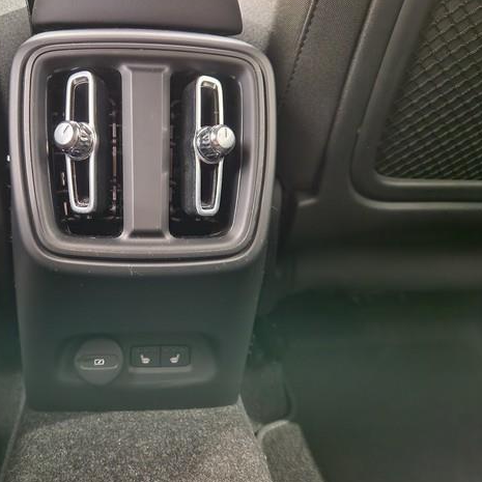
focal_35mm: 28
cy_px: 239
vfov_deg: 57.3
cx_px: 153
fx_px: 441
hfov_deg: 55.9
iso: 1250
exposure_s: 1/17
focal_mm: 5.4
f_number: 1.8
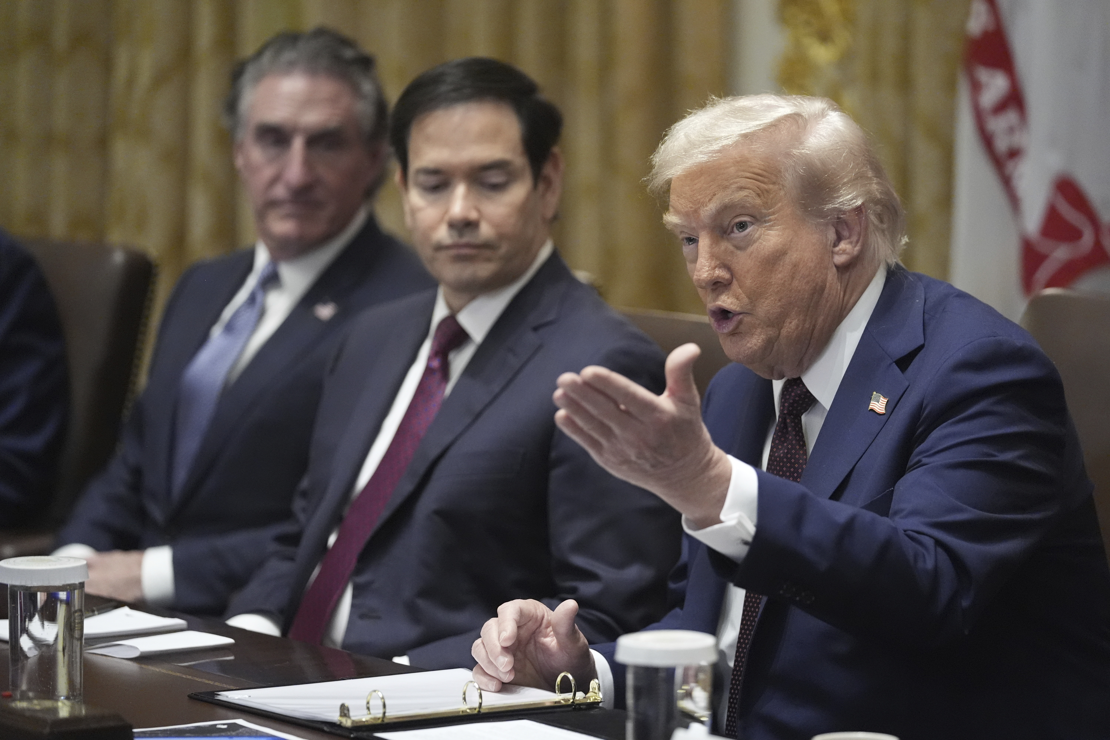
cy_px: 370
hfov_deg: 12.0
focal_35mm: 171
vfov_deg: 8.0
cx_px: 555
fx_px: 5272
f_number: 2.8
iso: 6400
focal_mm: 171
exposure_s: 1/400
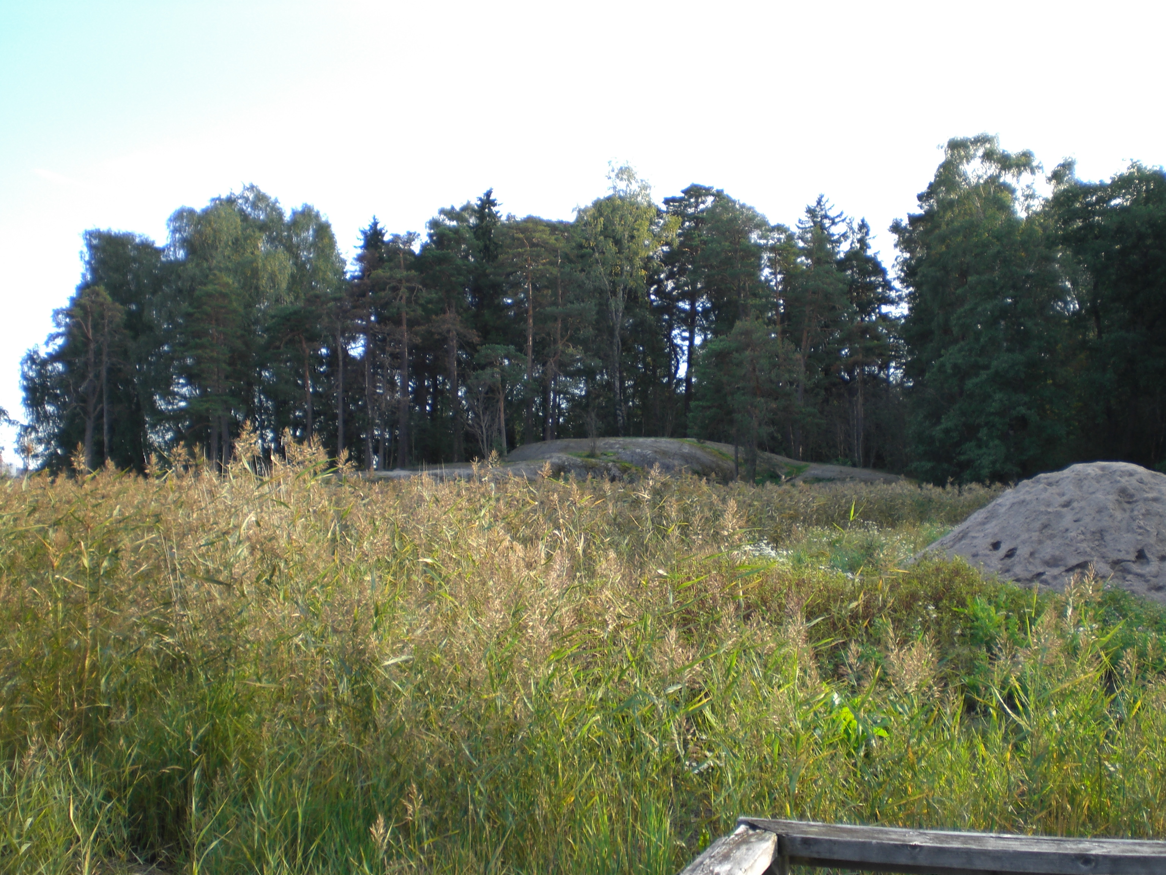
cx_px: 583
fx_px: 1280
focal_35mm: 38
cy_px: 438
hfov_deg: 49.0
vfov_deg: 37.7
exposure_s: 1/100
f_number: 3.1
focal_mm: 6.3
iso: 50
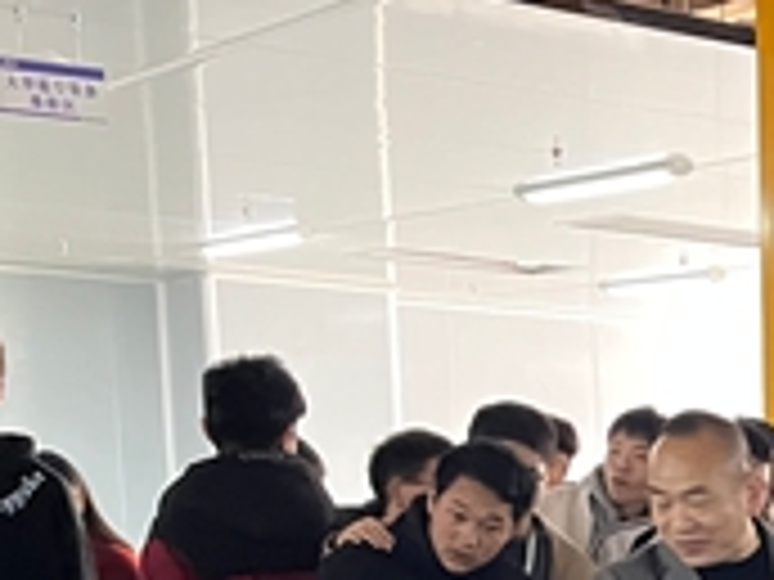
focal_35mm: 97
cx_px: 1102
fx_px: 2169
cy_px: 890
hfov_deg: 18.3
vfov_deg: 14.2
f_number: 1.6
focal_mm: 5.1
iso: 800
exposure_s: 1/25
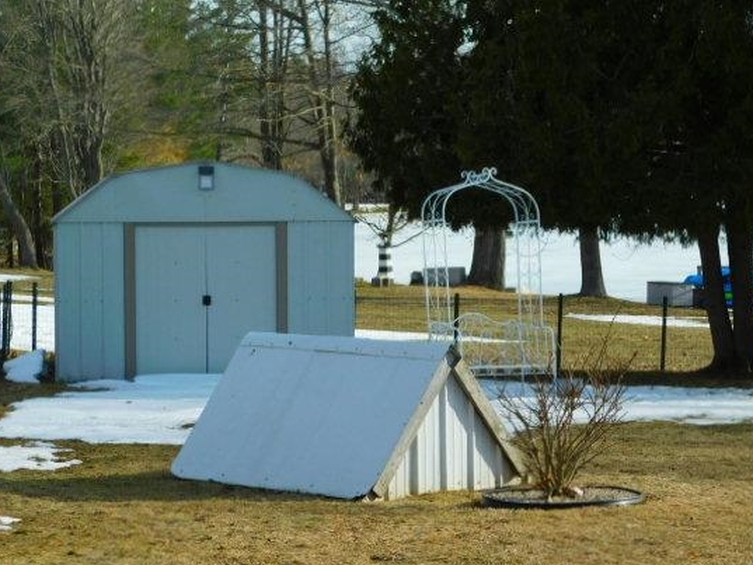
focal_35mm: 118
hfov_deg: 16.7
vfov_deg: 12.6
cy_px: 314
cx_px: 363
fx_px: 2567
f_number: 4.6
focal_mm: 17.6
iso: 125
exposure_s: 1/500
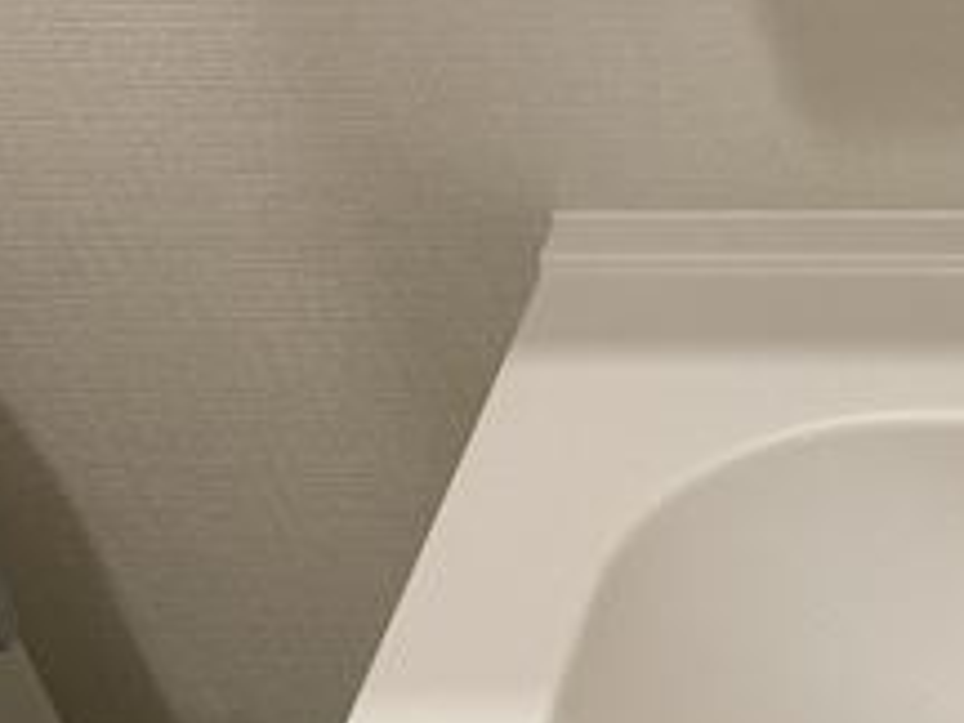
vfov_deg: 18.8
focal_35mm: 77
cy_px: 638
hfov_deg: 22.3
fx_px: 2144
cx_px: 1303
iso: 80
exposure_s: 1/100
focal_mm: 4.25
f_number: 1.8
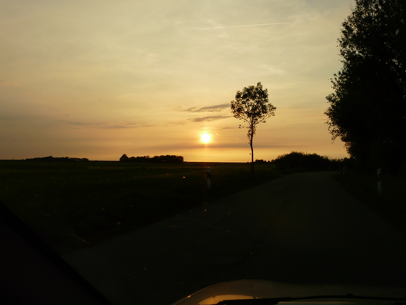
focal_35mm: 28
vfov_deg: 49.7
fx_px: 328
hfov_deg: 63.4
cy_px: 152
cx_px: 203
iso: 100
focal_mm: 4.6
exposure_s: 1/250
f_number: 5.6
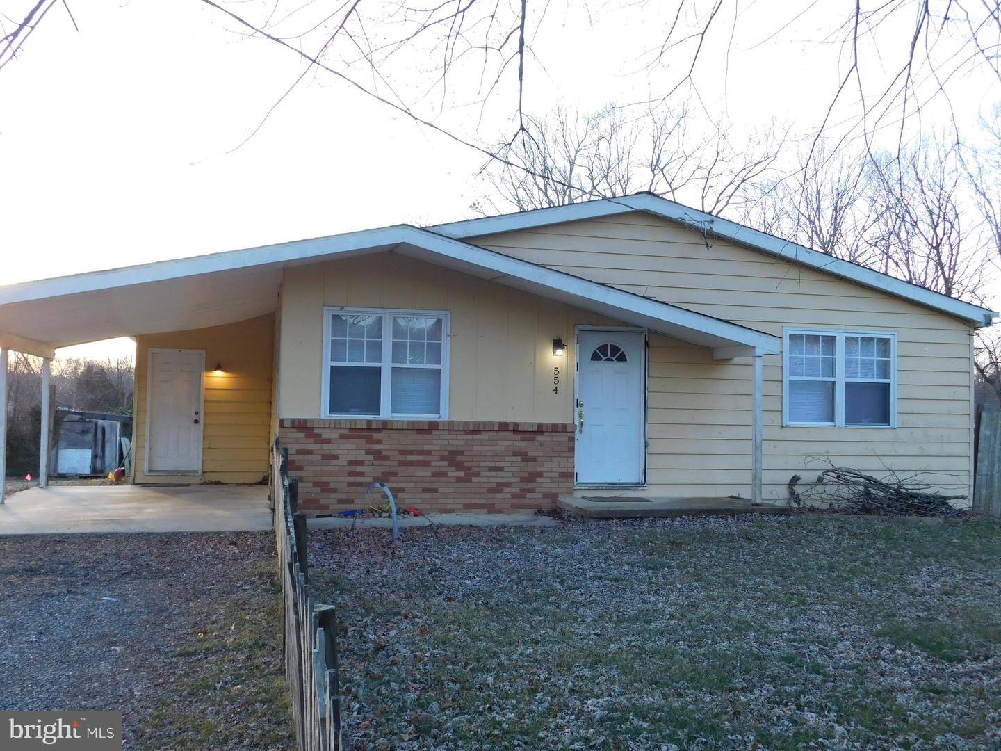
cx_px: 500
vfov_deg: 39.7
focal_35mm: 36
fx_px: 1041
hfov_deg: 51.4
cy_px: 376
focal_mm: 6.3
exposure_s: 1/100
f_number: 3.5
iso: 125
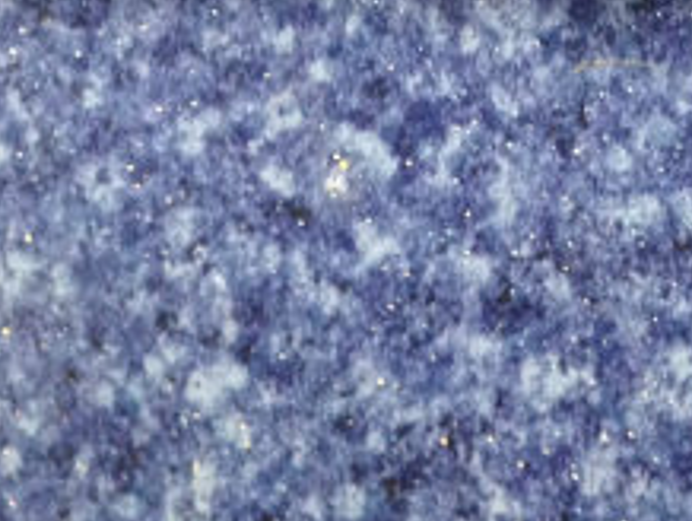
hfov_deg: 16.2
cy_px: -16
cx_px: 530
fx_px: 2422
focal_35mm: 121
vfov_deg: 12.1
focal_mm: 4.12
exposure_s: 1/20
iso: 250
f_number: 2.4
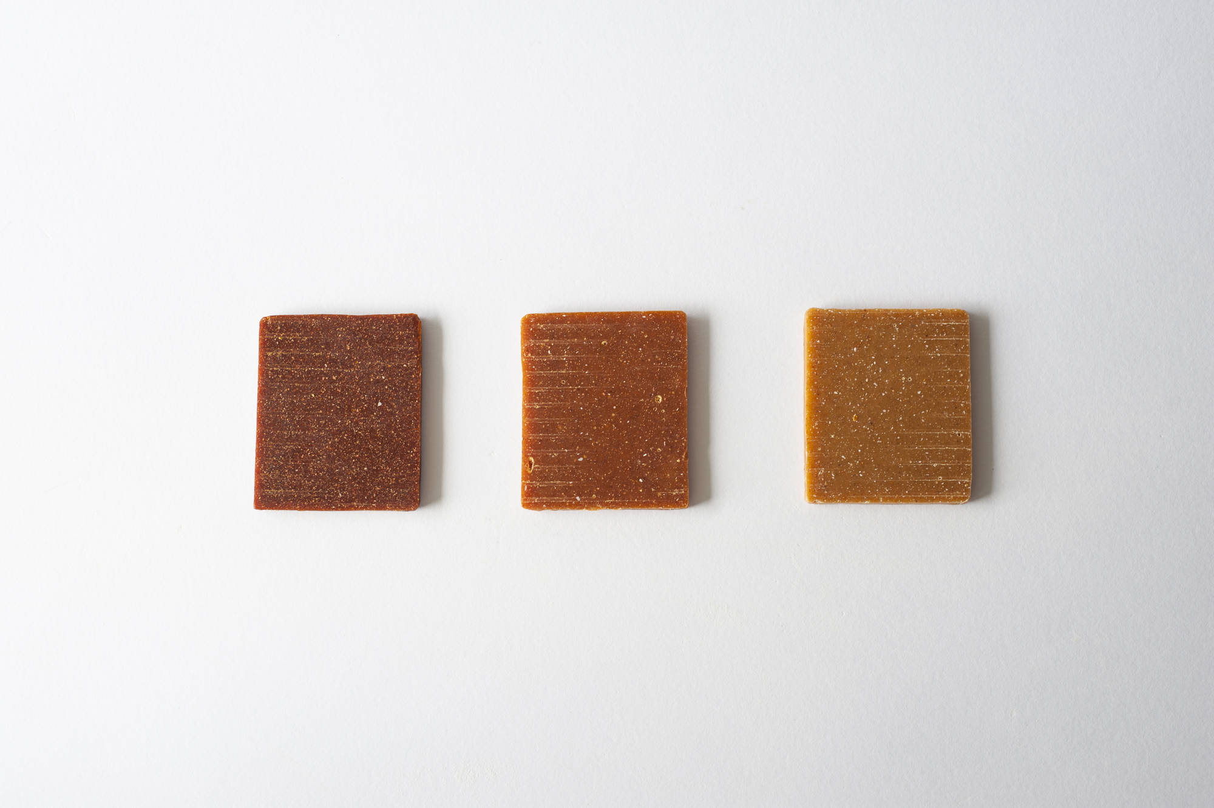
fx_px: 1685
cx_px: 607
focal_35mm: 50
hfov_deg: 39.6
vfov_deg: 27.0
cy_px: 404
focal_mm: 50
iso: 200
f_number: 5
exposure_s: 1/125
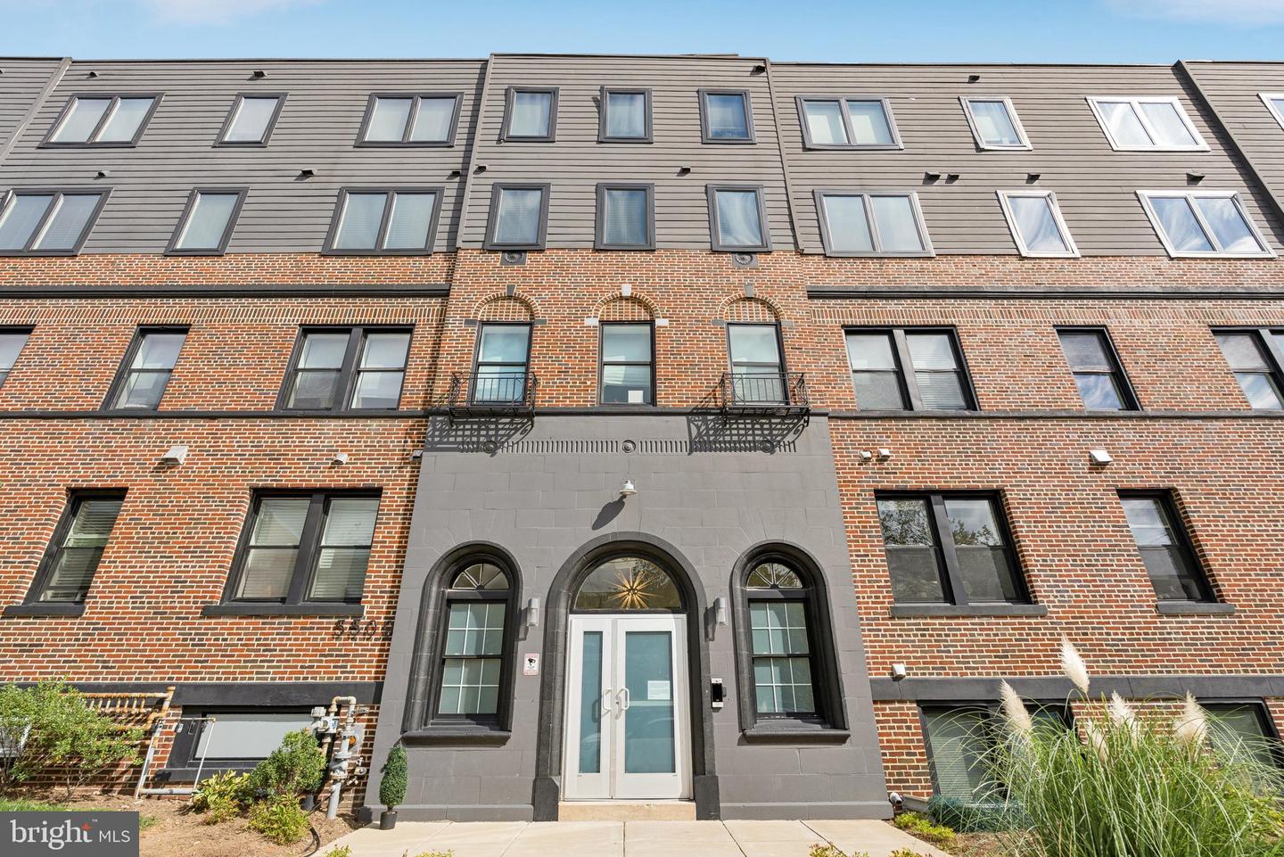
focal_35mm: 16
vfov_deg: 73.8
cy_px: 428
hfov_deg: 96.7
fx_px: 571
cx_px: 642
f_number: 9
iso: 80
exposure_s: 1/125
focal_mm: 16
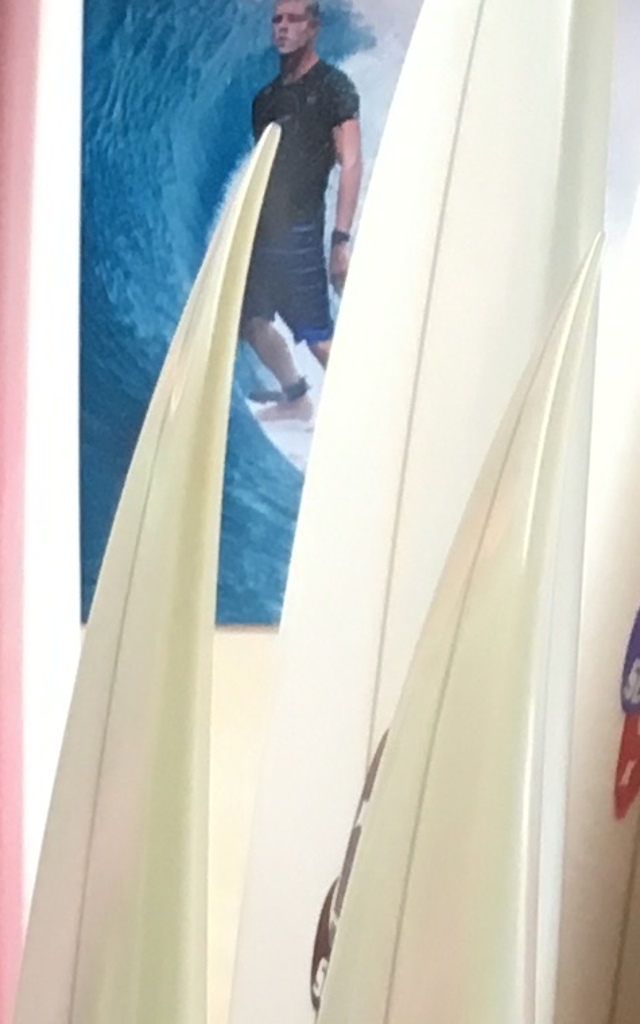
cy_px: 2637
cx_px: -822
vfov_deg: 10.6
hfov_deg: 7.6
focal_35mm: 163
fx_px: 4549
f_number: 2.2
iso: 64
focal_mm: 4.15
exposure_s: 1/30
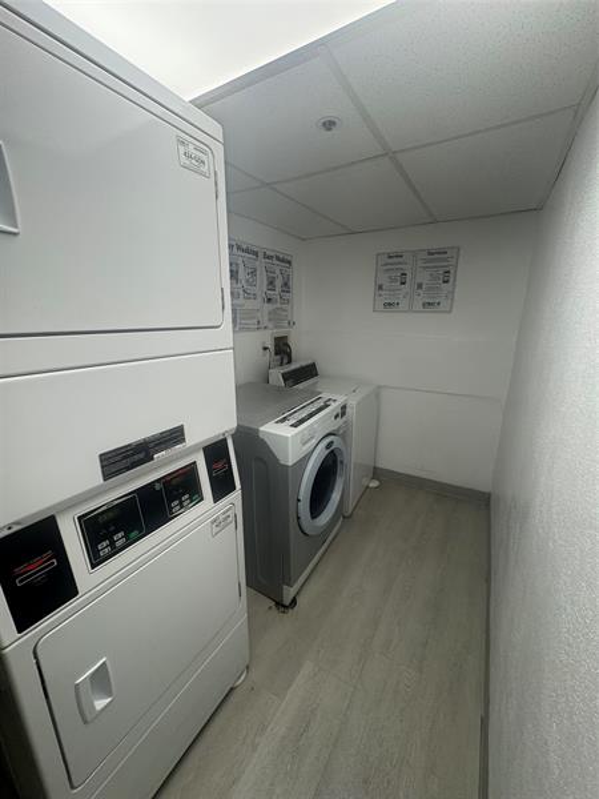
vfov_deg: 102.1
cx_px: 300
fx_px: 323
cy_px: 400
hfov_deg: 85.7
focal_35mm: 14
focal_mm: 2.22
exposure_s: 1/120
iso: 64
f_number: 2.2
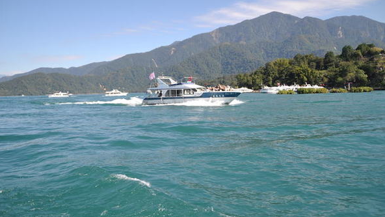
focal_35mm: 35
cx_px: 191
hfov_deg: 56.6
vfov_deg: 33.7
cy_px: 105
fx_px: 357
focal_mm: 22
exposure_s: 1/800
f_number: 3.5
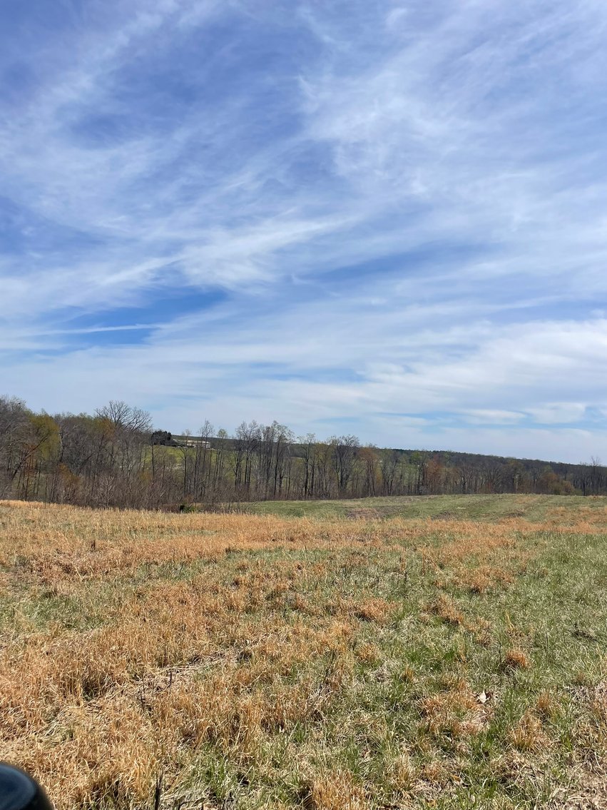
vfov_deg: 67.3
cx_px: 304
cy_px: 405
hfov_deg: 53.1
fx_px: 608
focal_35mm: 26
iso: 32
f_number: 1.6
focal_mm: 4.2
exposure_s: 1/7813
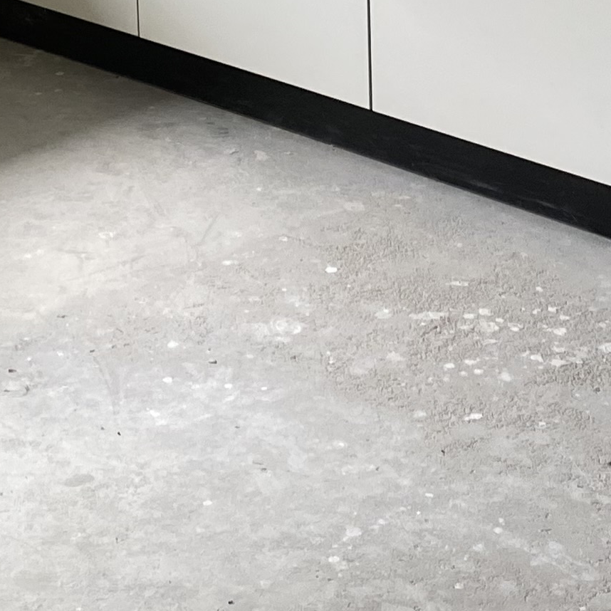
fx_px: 2157
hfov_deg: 16.1
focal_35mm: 108
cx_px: 229
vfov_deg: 15.2
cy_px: -231
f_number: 1.8
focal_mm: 4.25
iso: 125
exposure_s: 1/115
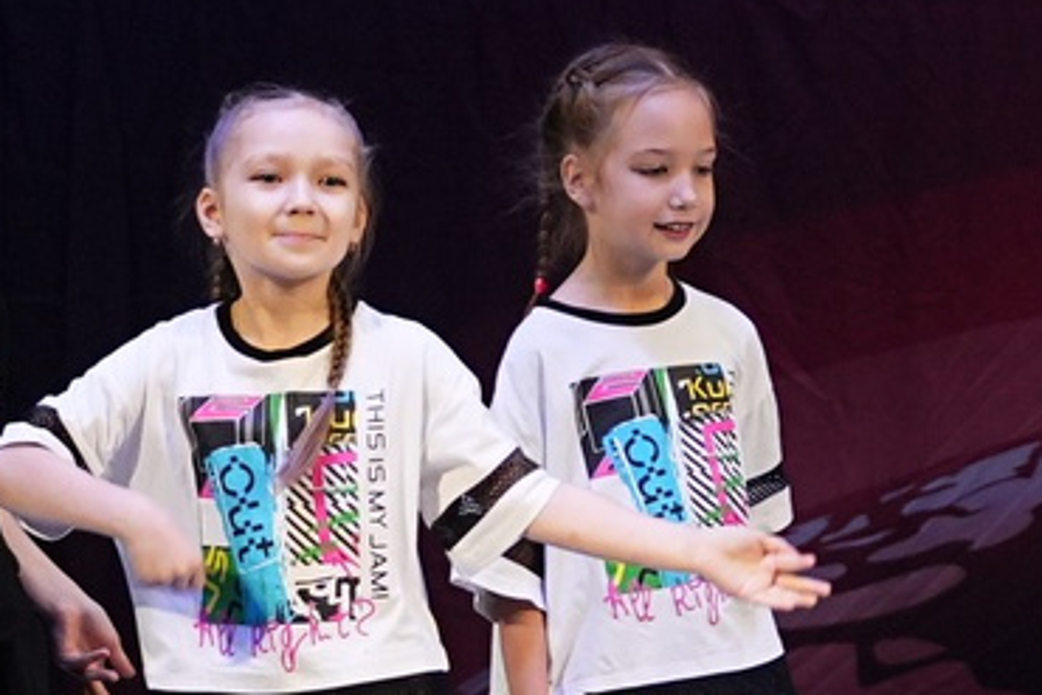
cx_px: 1639
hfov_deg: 2.7
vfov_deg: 1.8
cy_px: -688
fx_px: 22237
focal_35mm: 768
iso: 1250
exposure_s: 1/400
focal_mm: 111
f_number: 2.8
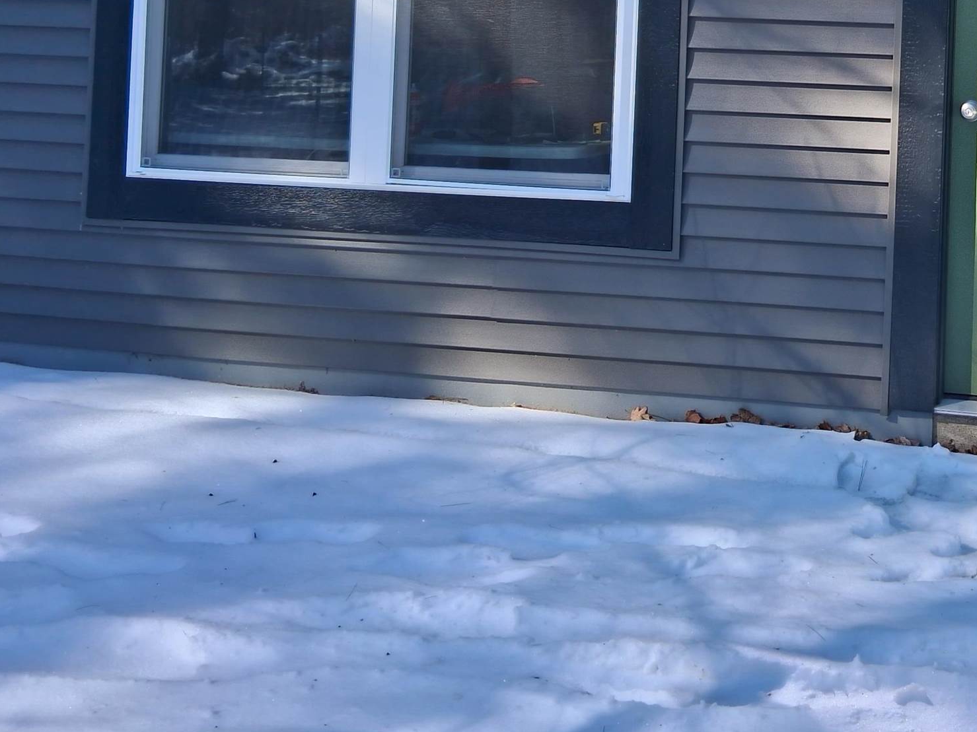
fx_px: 1524
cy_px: -15
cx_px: 864
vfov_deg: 25.6
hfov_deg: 33.8
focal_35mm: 54
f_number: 1.8
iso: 25
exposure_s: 1/433
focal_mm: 3.98
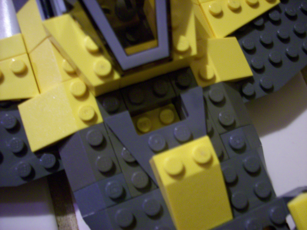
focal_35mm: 36
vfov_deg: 39.6
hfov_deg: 51.4
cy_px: 115
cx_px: 154
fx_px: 319
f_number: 2.7
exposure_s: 1/8
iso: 160
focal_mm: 6
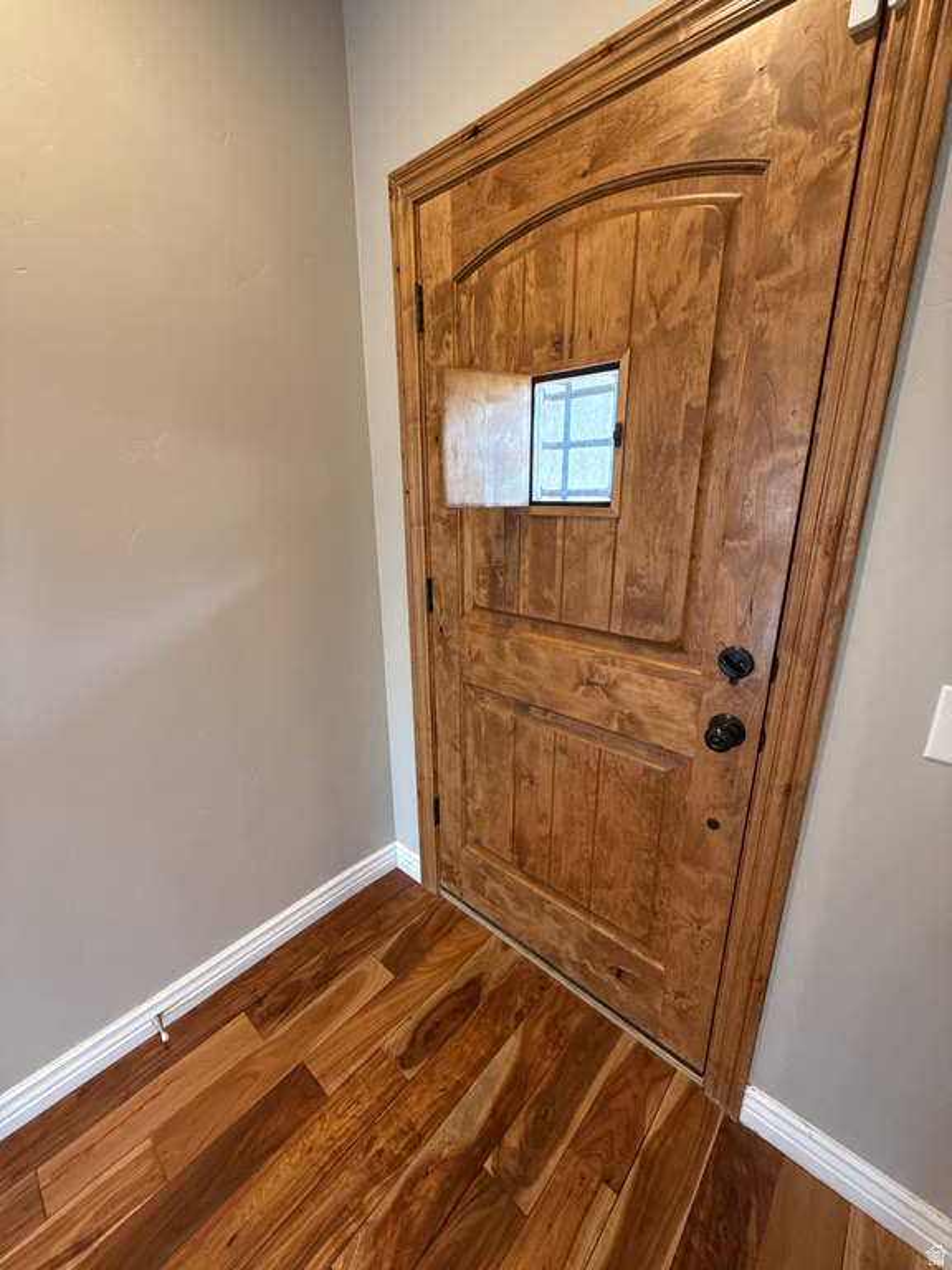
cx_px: 476
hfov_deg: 85.7
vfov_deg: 102.1
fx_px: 513
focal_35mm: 14
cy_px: 635
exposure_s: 1/60
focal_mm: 2.22
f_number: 2.2
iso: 500
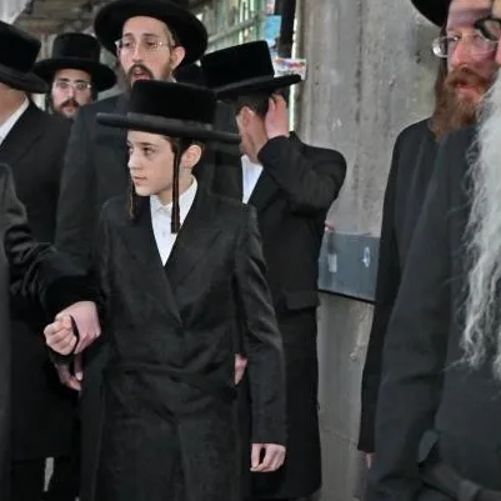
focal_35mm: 102
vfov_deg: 17.0
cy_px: 339
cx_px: -71
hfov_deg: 16.5
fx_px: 1670
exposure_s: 1/200
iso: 1600
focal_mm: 47
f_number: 4
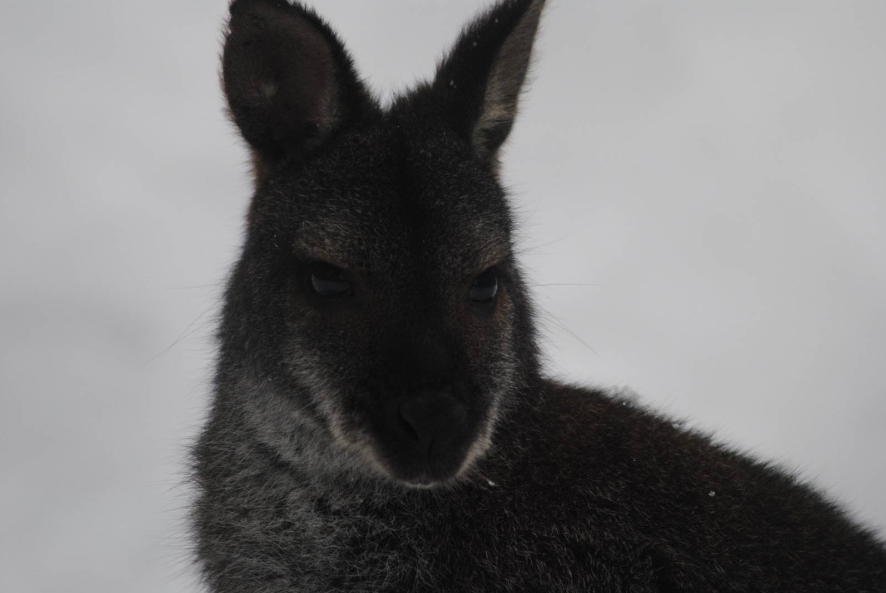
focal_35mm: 452
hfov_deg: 4.6
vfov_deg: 3.0
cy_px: 297
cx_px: 444
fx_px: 11136
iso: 560
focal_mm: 300
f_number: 5.6
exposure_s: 1/500
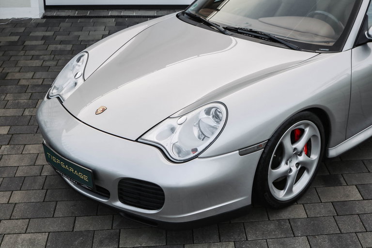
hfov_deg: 41.9
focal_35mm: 47
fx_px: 486
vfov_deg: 28.6
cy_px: 124
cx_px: 186
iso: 125
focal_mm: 31.6
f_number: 4
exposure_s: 1/160
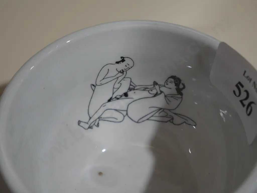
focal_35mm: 84
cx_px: 128
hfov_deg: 23.3
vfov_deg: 17.6
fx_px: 624
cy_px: 96
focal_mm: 42
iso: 640
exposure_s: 1/100
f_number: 5.6
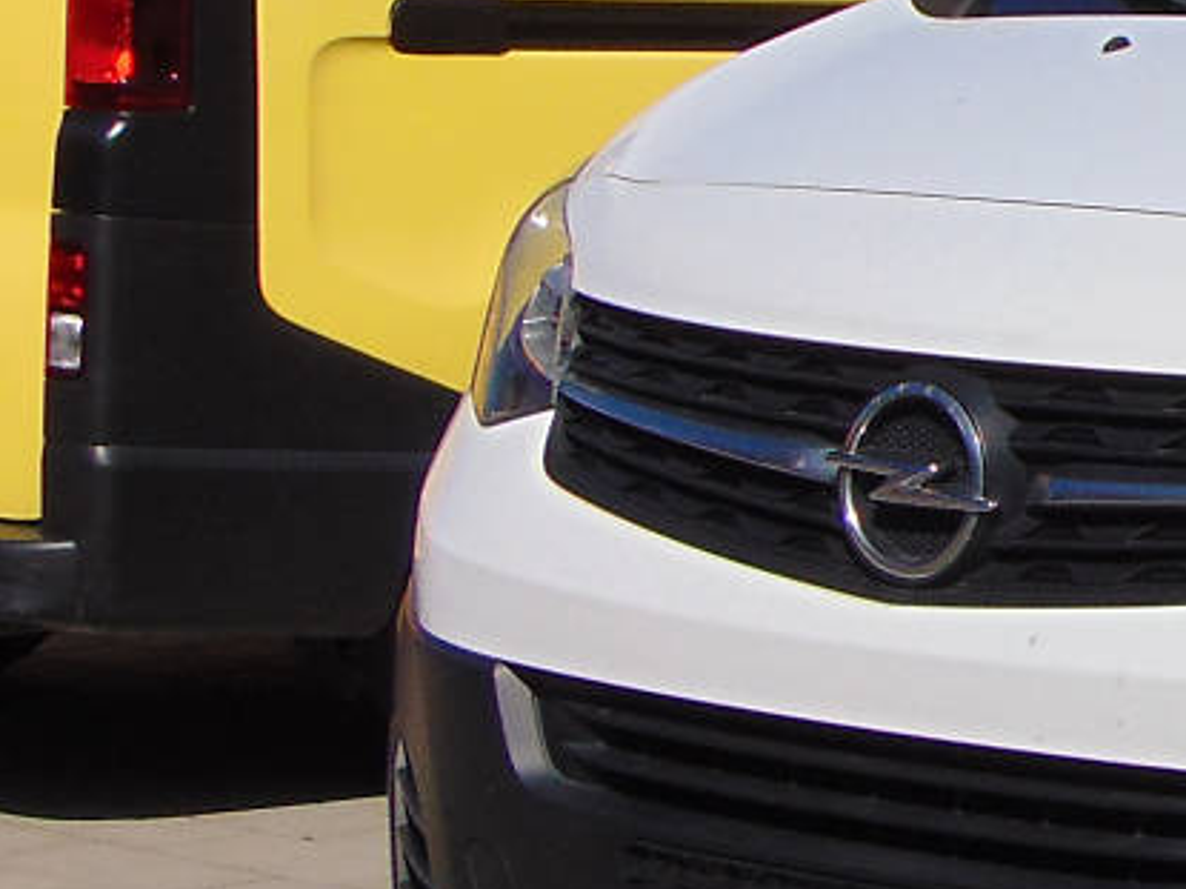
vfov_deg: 9.2
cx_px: 2146
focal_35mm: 162
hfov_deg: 11.3
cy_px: 472
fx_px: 5549
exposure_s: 1/200
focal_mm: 7.6
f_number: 8.7
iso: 80
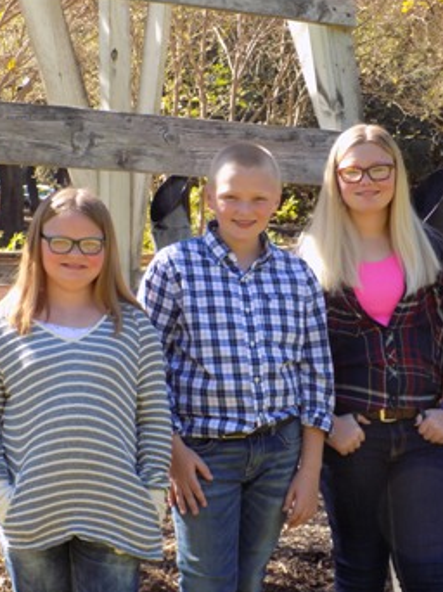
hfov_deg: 17.5
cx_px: 216
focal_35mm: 84
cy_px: 299
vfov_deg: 23.3
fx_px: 1435
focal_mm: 13.9
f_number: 4.3
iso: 80
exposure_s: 1/100
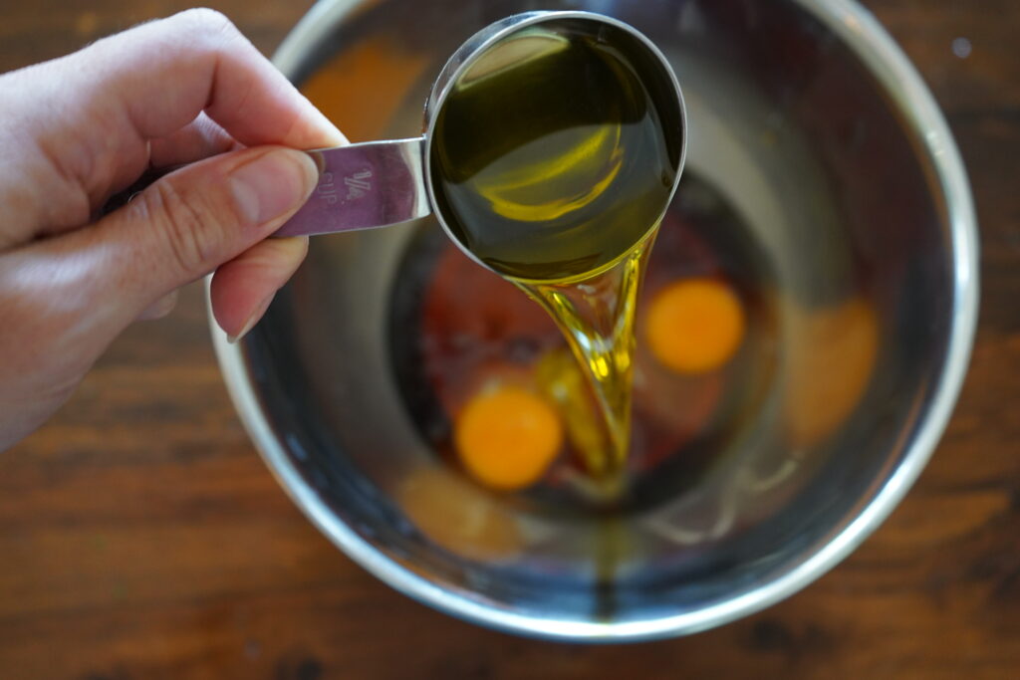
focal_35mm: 32
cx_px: 510
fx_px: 907
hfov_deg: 58.7
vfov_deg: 41.1
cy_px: 340
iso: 3200
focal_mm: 32
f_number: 4
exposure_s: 1/60
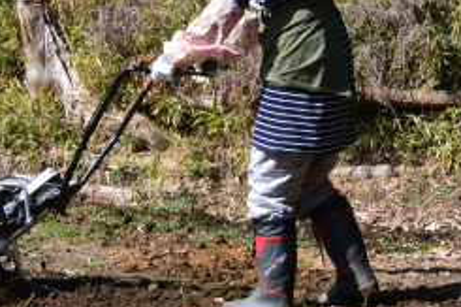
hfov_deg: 21.7
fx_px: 1203
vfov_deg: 14.5
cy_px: 69
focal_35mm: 94
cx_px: 199
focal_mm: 17.1
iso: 160
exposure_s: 1/640
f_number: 4.5
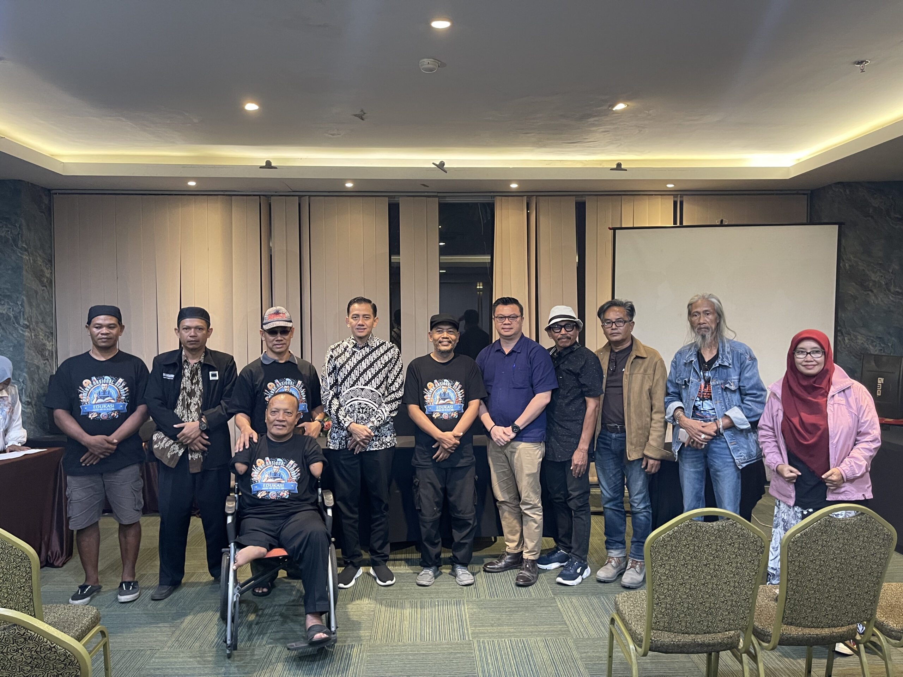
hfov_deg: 69.4
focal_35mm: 25
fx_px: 652
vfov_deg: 54.9
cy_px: 338
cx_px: 452
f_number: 1.6
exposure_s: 1/50
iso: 500
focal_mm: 5.1
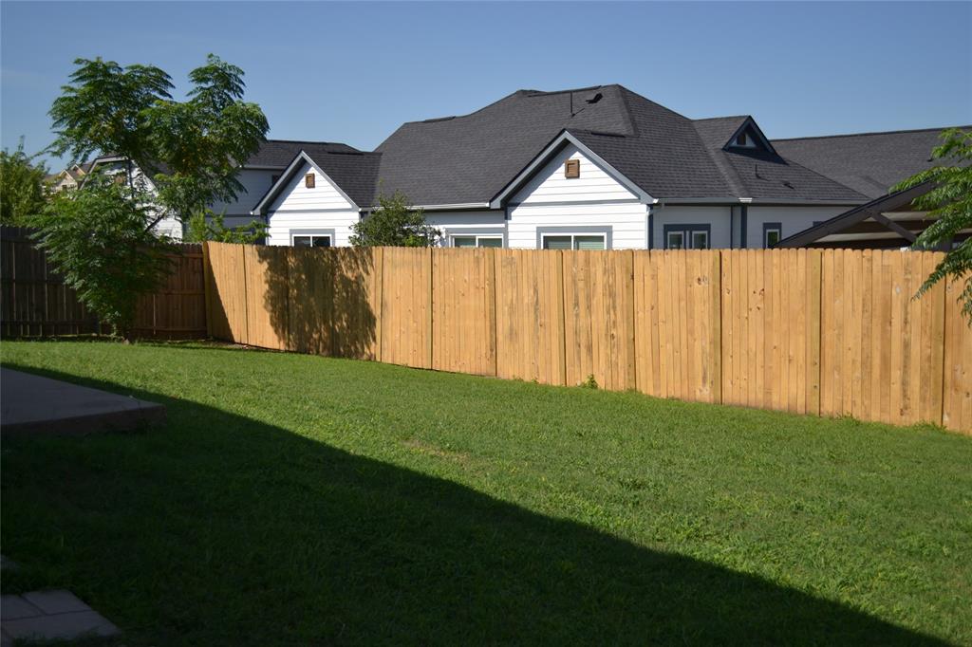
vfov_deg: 36.8
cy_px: 324
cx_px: 486
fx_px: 972
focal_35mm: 36
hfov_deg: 53.1
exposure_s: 1/1000
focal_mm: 24
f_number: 4
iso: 100
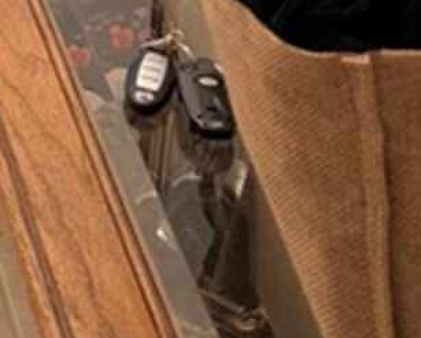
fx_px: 1621
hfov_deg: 13.7
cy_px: -631
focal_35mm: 130
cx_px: -252
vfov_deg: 9.6
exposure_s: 1/60
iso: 160
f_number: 1.78
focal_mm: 6.76
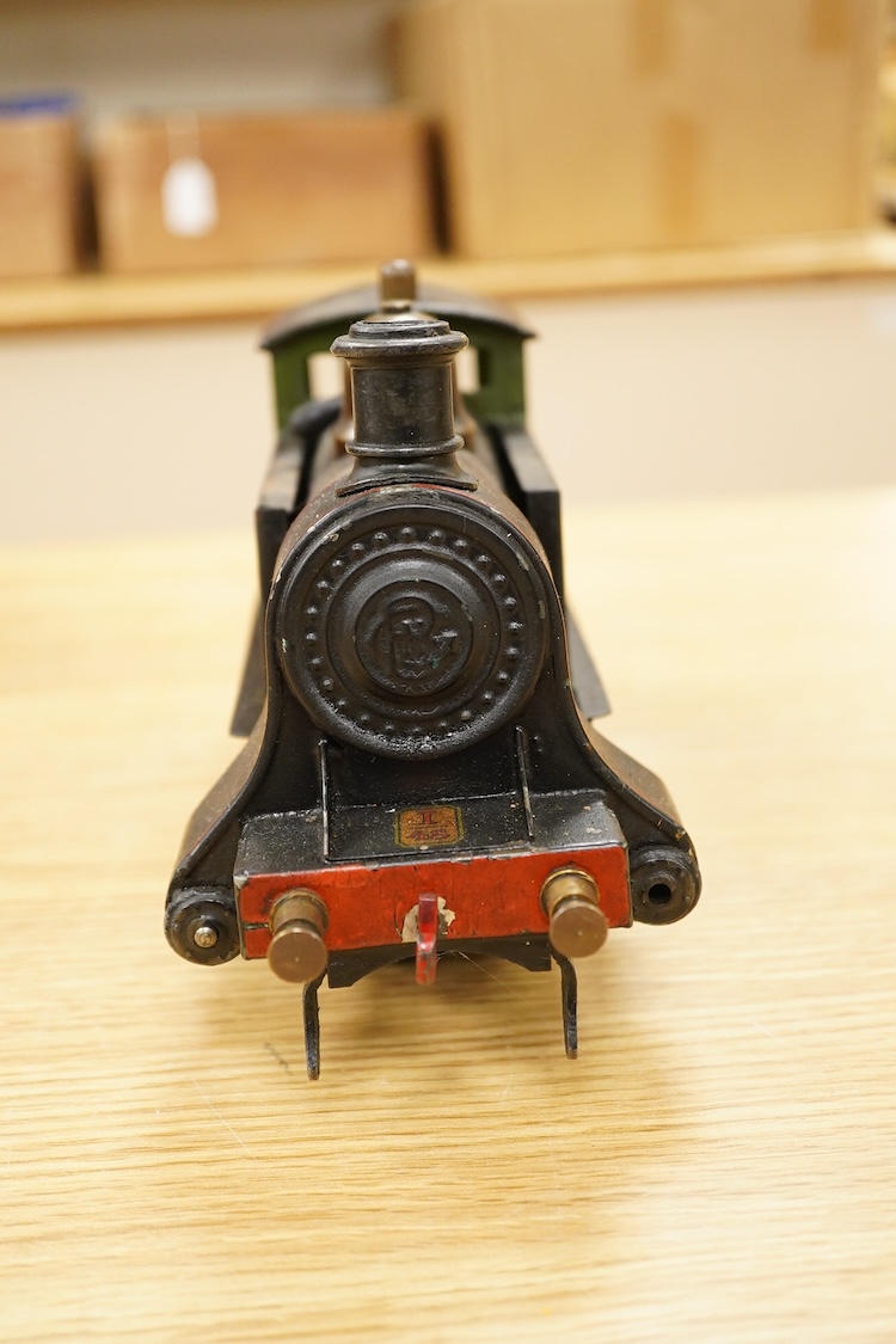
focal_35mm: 45
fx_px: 1680
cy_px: 672
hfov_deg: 29.9
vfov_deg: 43.6
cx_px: 448
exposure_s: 1/125
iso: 2000
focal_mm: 30
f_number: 3.5
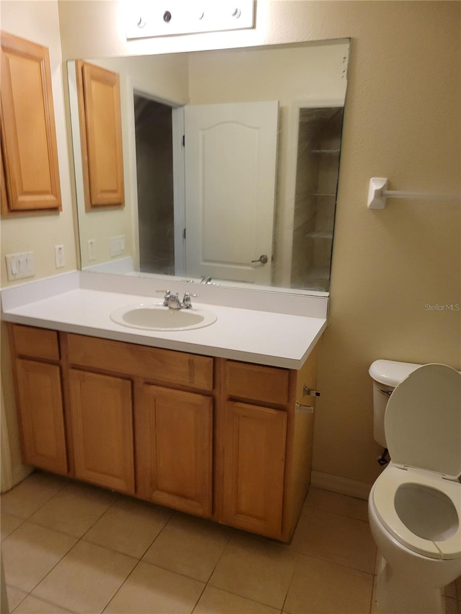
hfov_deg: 53.1
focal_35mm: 26
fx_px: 462
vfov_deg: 67.3
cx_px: 230
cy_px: 307
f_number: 1.8
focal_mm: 5.4
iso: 250
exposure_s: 1/120
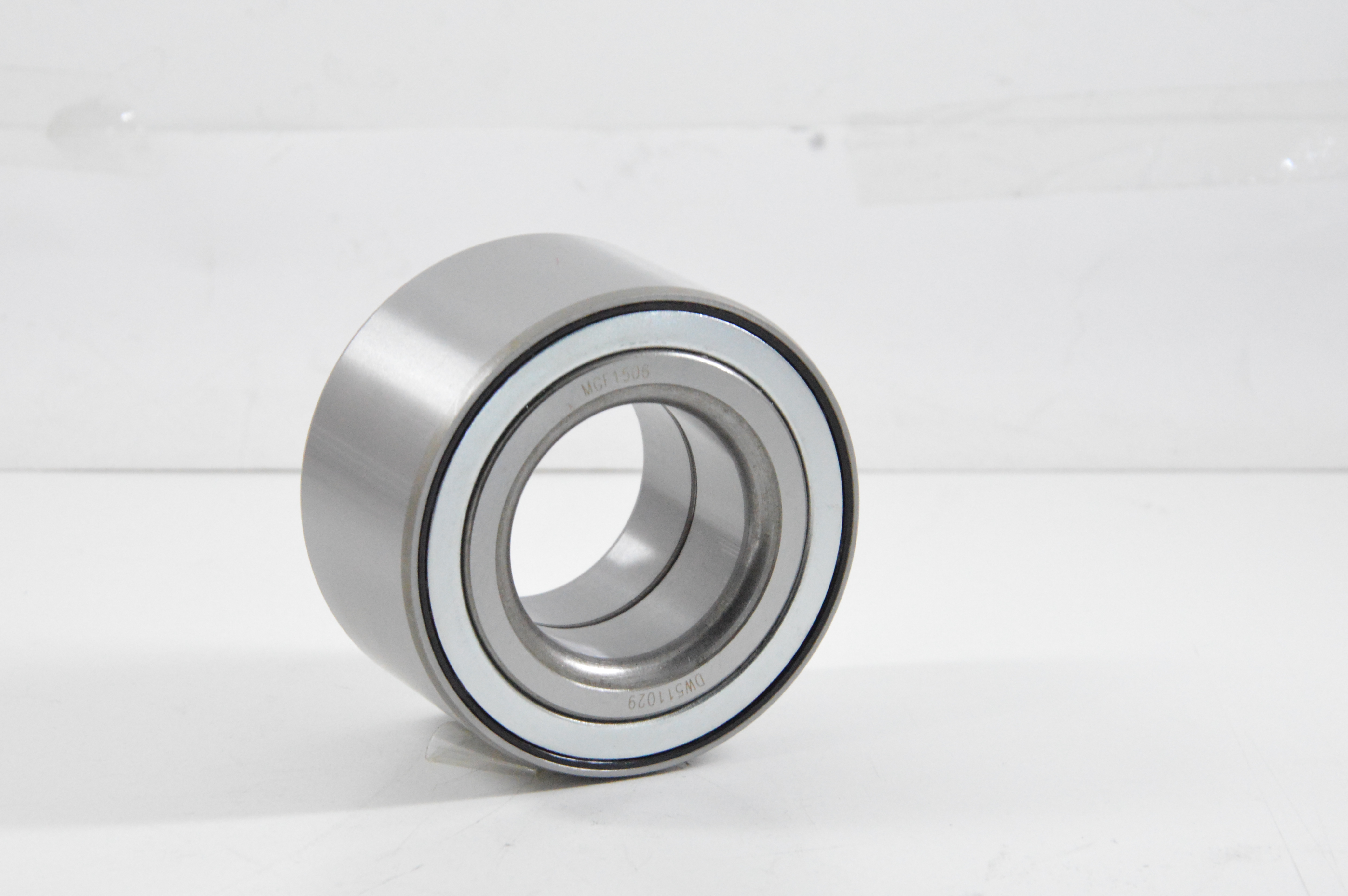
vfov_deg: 10.1
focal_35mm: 135
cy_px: 532
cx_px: 592
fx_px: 5051
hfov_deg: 15.2
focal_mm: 62
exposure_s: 1/100
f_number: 8
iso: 3200
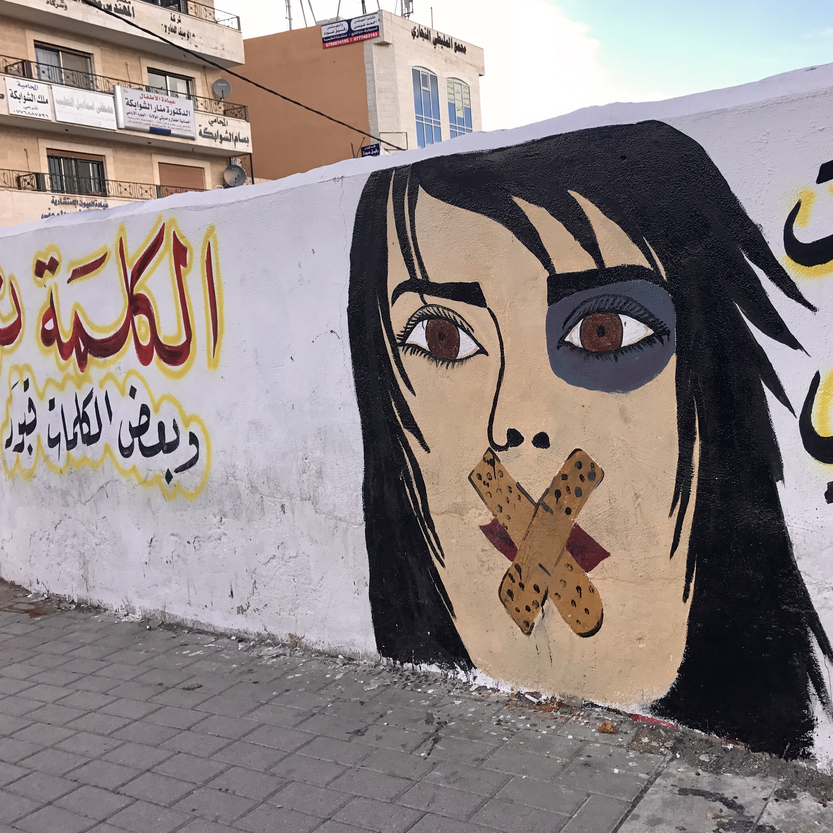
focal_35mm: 34
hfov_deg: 47.8
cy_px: 405
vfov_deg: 48.4
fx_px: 926
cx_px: 538
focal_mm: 3.99
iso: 20
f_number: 1.8
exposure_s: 1/618
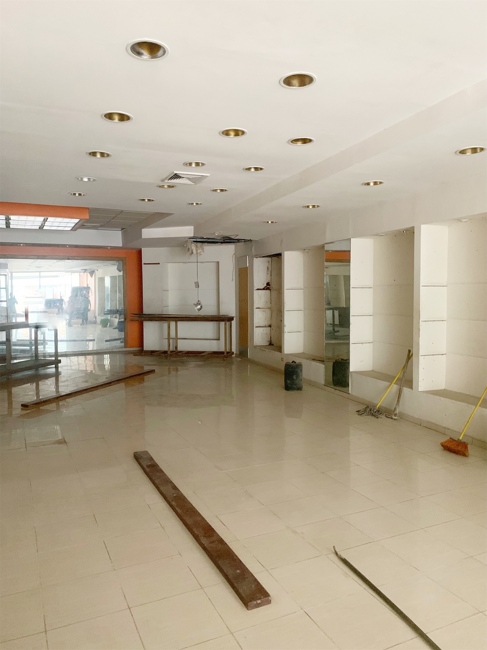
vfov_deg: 67.3
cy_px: 325
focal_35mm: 26
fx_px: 488
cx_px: 244
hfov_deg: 53.1
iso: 500
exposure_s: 1/30
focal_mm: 4.25
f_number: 1.8
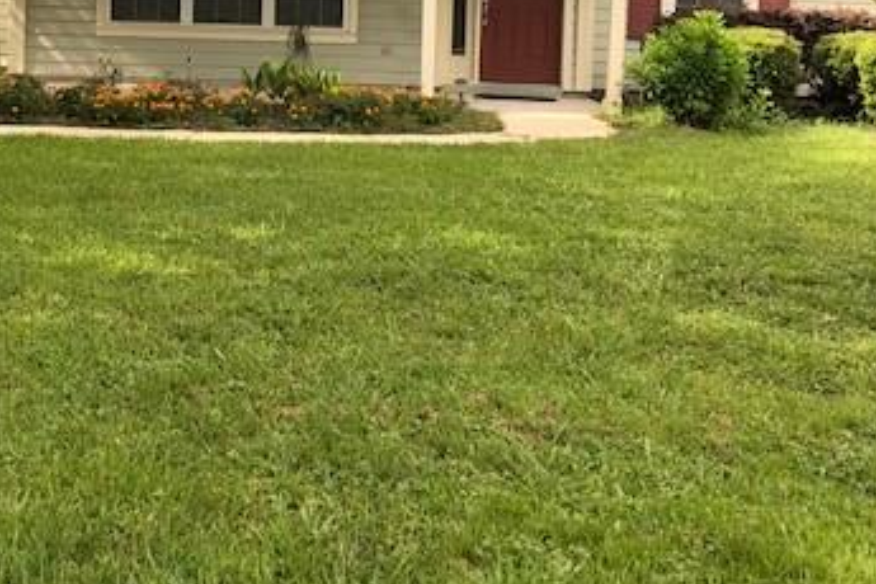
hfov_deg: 36.7
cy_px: 66
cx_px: 340
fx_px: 1314
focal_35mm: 54
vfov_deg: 24.4
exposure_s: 1/1548
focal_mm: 3.99
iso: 20
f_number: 1.8
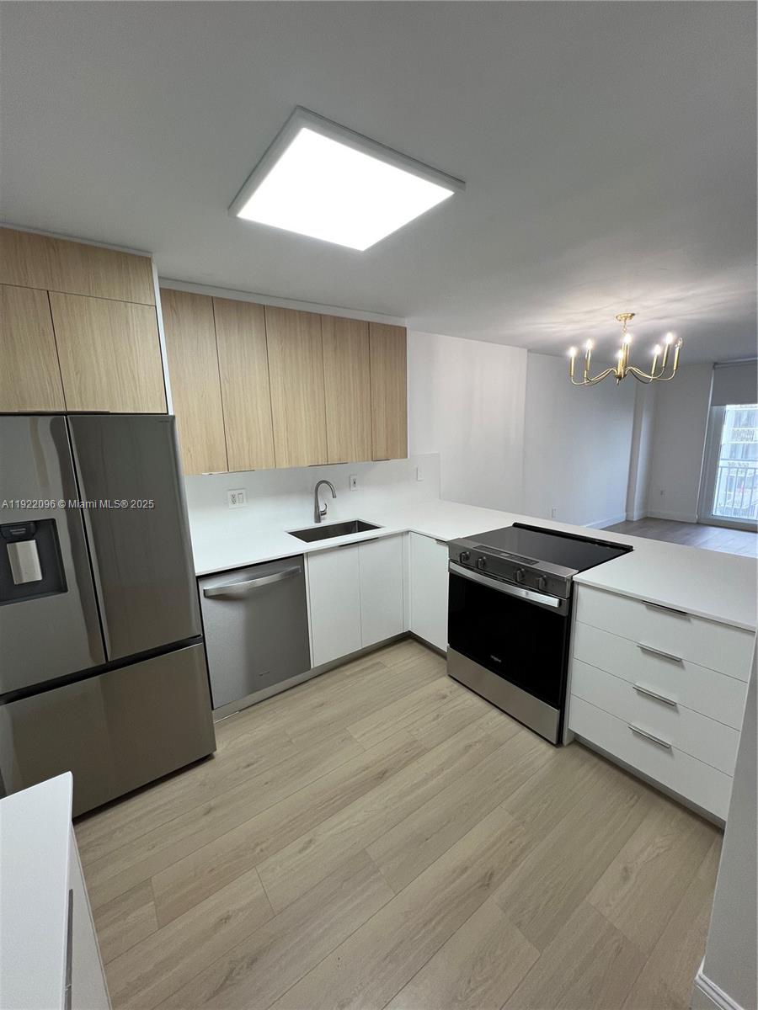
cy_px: 505
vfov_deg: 106.2
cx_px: 379
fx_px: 380
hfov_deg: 89.9
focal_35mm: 13
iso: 100
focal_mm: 1.57
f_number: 1.8
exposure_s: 1/120
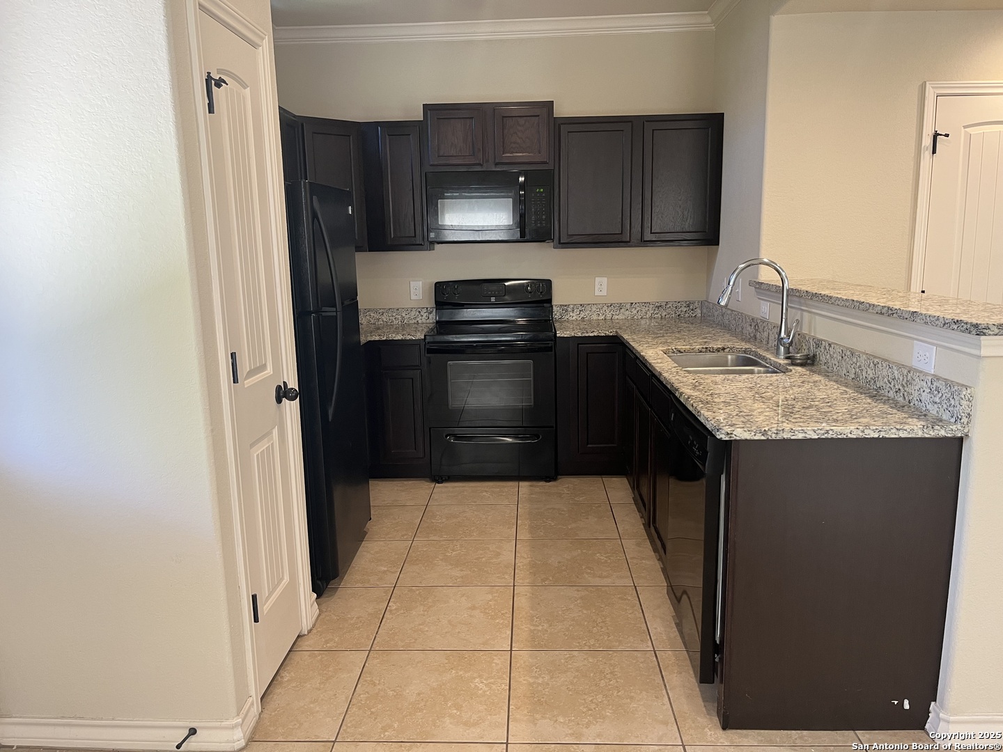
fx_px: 753
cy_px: 376
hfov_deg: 67.3
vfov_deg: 53.1
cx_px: 502
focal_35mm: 26
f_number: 1.6
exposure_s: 1/60
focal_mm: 5.1
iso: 100
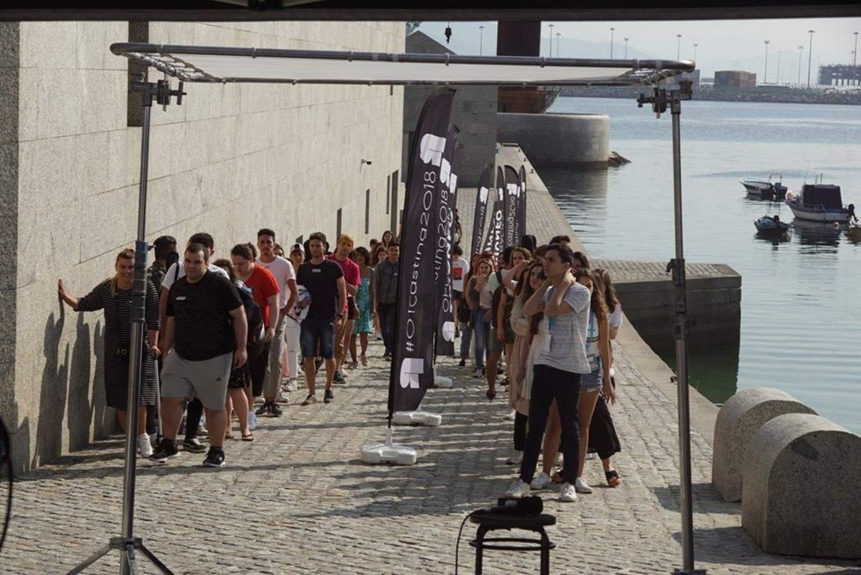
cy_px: 288
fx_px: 2154
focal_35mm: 90
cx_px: 430
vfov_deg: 15.2
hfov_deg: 22.6
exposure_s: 1/320
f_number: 8
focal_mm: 60
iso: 100
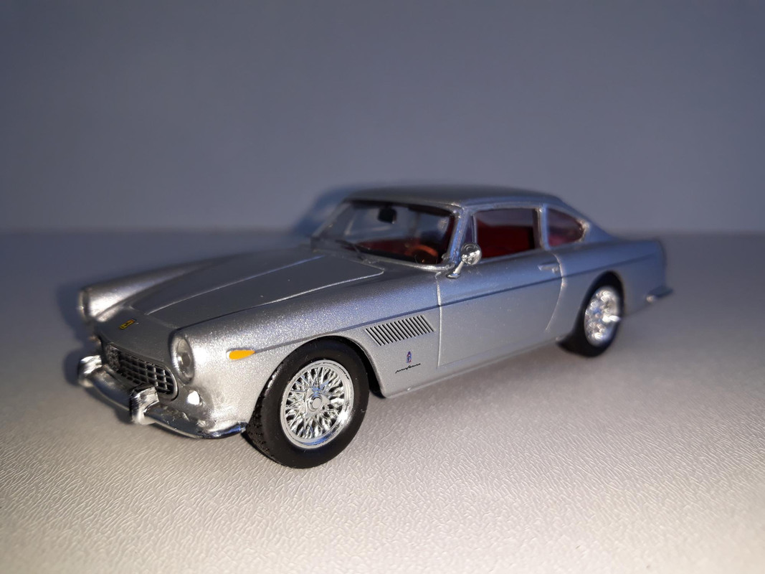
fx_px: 597
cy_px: 287
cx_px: 382
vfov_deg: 51.3
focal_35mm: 27
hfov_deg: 65.3
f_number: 1.7
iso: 40
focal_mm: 3.71
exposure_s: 1/763
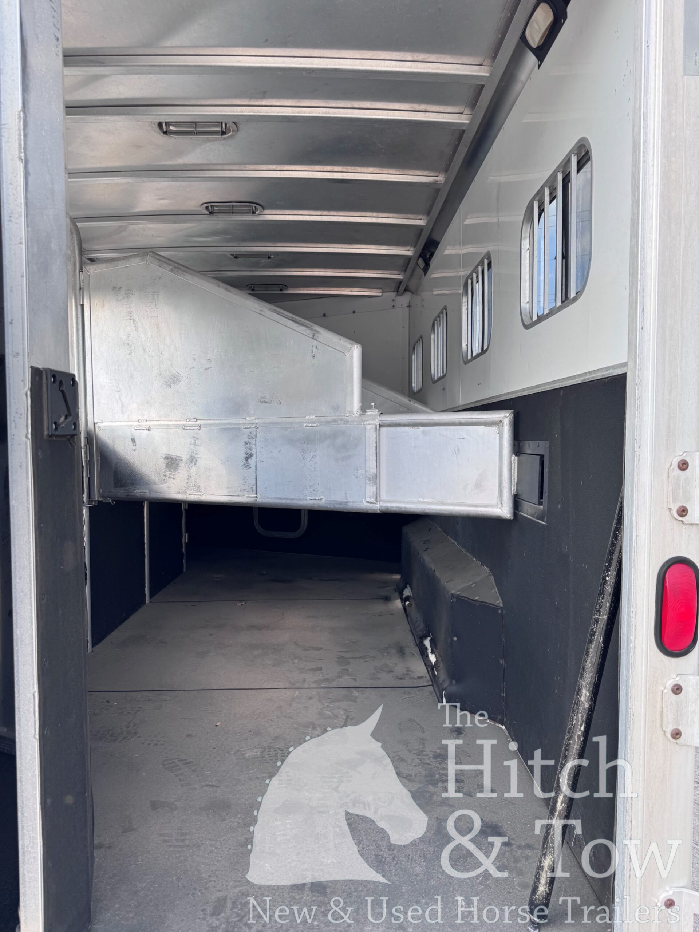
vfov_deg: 71.6
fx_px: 646
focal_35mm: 24
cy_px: 466
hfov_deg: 56.8
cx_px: 350
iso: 80
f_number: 1.78
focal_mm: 6.76
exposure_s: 1/577
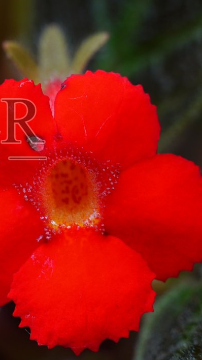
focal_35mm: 479
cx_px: -39
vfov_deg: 4.5
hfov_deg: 2.5
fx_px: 4565
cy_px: 133
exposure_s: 1/125
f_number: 7.1
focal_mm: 135
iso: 320
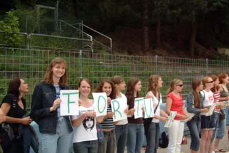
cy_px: 96
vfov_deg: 23.8
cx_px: 173
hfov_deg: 34.3
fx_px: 363
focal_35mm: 57
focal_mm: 24
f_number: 9.5
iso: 200
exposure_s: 1/350
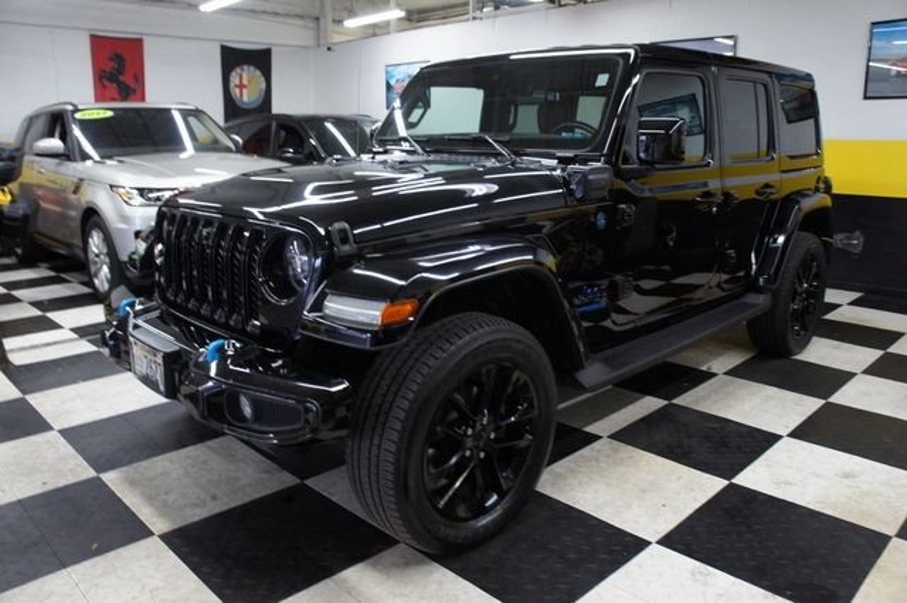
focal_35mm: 27
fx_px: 680
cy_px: 302
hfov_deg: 67.4
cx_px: 454
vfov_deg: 47.9
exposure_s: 1/30
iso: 400
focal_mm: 18
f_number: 3.5
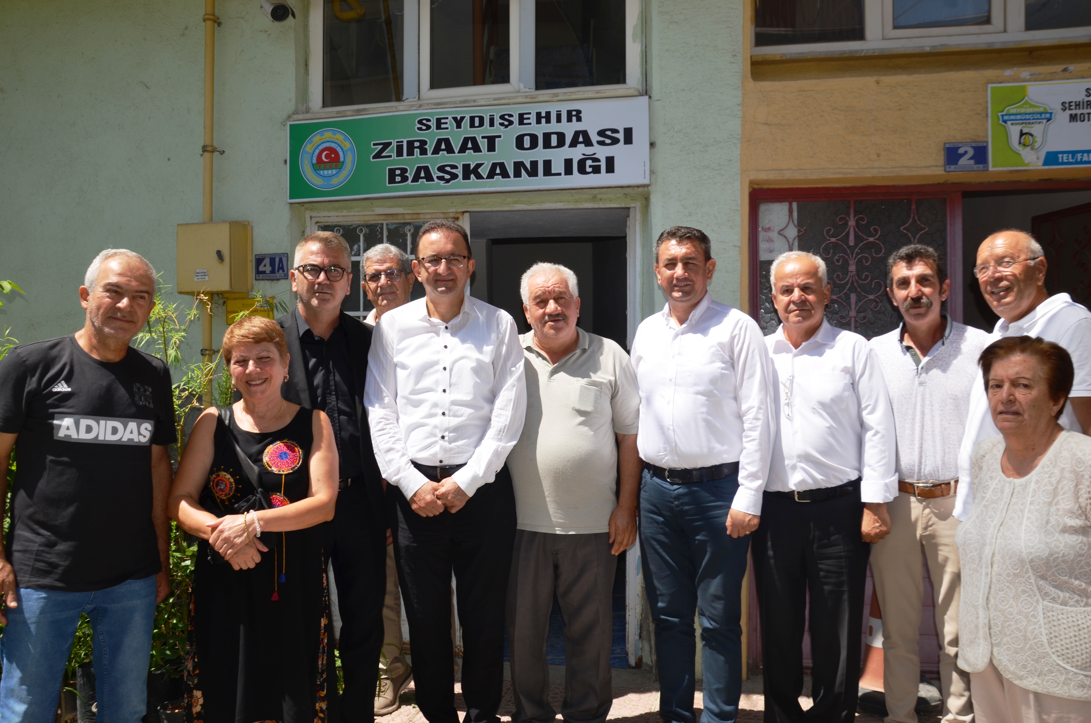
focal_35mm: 32
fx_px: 953
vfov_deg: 41.5
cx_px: 546
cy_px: 362
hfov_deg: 59.6
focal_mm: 21
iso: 100
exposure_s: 1/200
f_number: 10
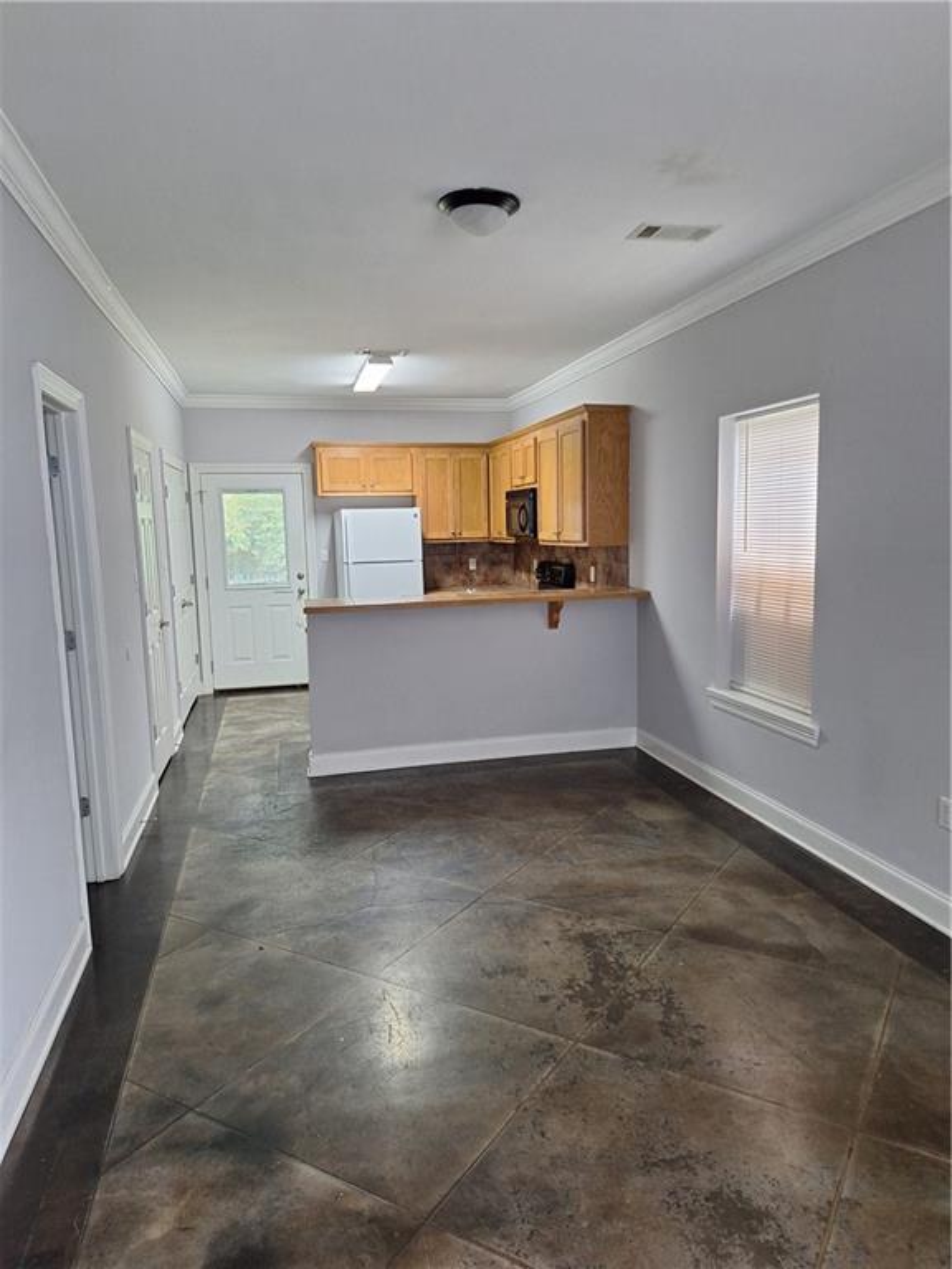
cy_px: 634
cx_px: 476
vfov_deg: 73.9
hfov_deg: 58.9
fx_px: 843
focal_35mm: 23
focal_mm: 5.54
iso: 160
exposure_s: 1/40
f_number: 1.8
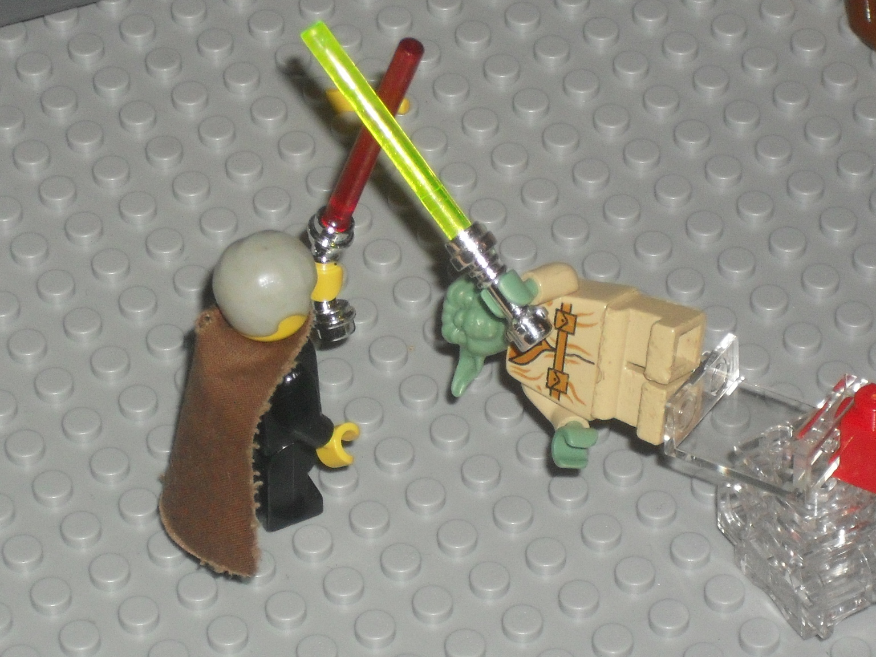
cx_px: 438
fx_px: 2657
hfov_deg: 18.7
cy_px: 328
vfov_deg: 14.1
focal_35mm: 105
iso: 200
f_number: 5.8
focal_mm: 18.9
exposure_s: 1/60
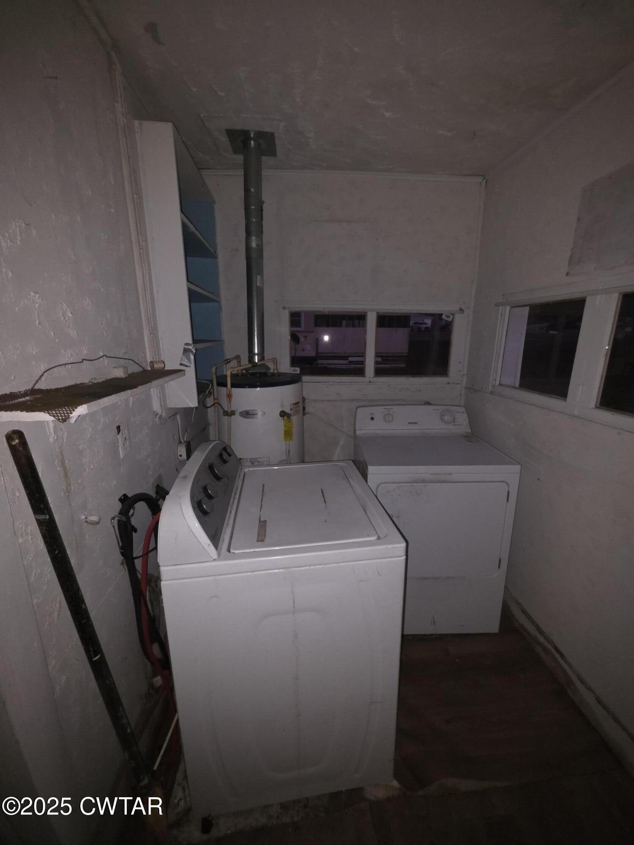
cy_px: 422
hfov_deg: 89.9
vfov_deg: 106.2
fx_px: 317
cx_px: 317
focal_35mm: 13
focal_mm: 2.2
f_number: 1.9
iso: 1250
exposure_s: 1/30
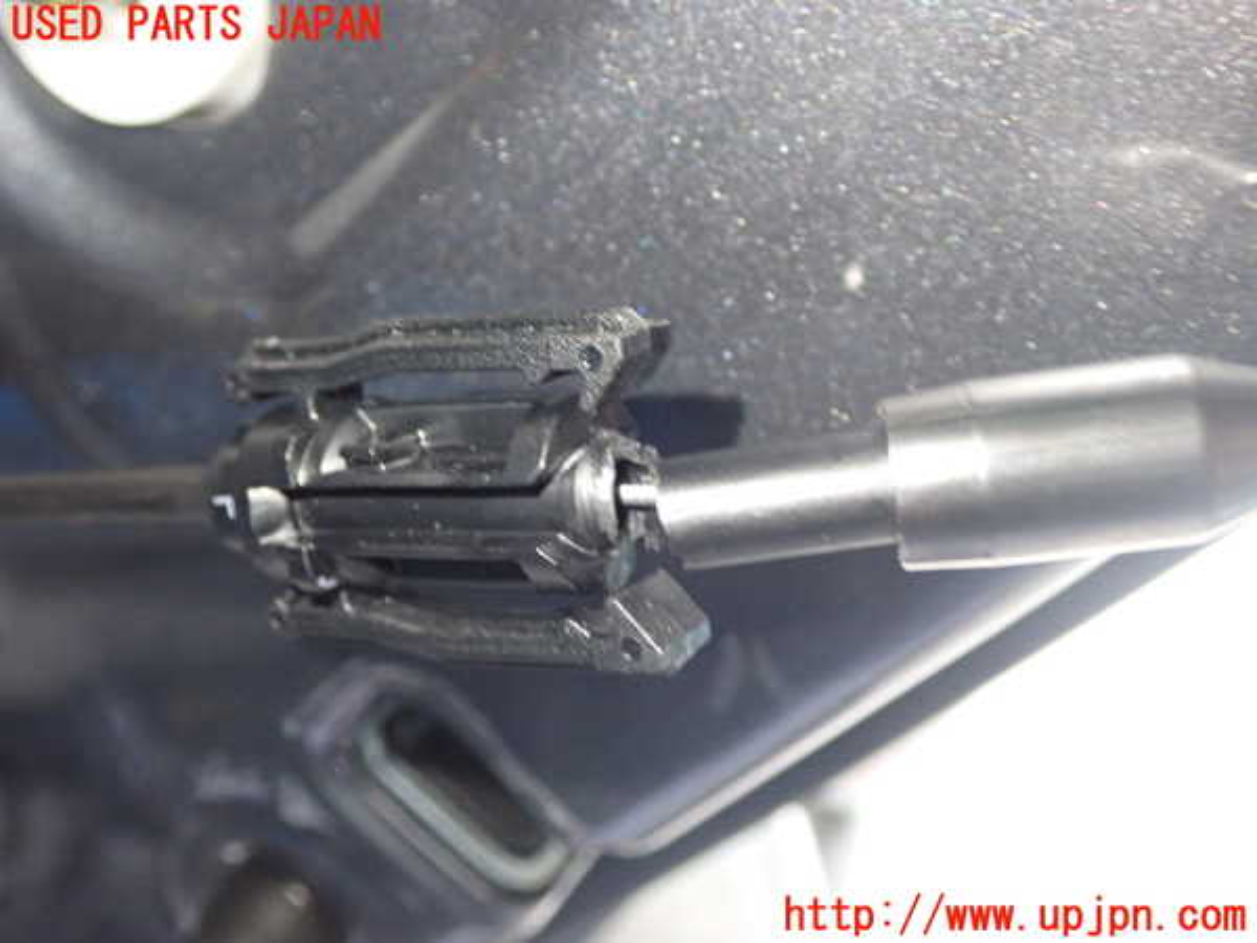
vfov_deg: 35.1
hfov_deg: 45.8
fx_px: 1489
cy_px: 472
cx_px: 628
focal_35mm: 41
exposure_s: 1/30
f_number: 2.8
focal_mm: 7.31
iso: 800
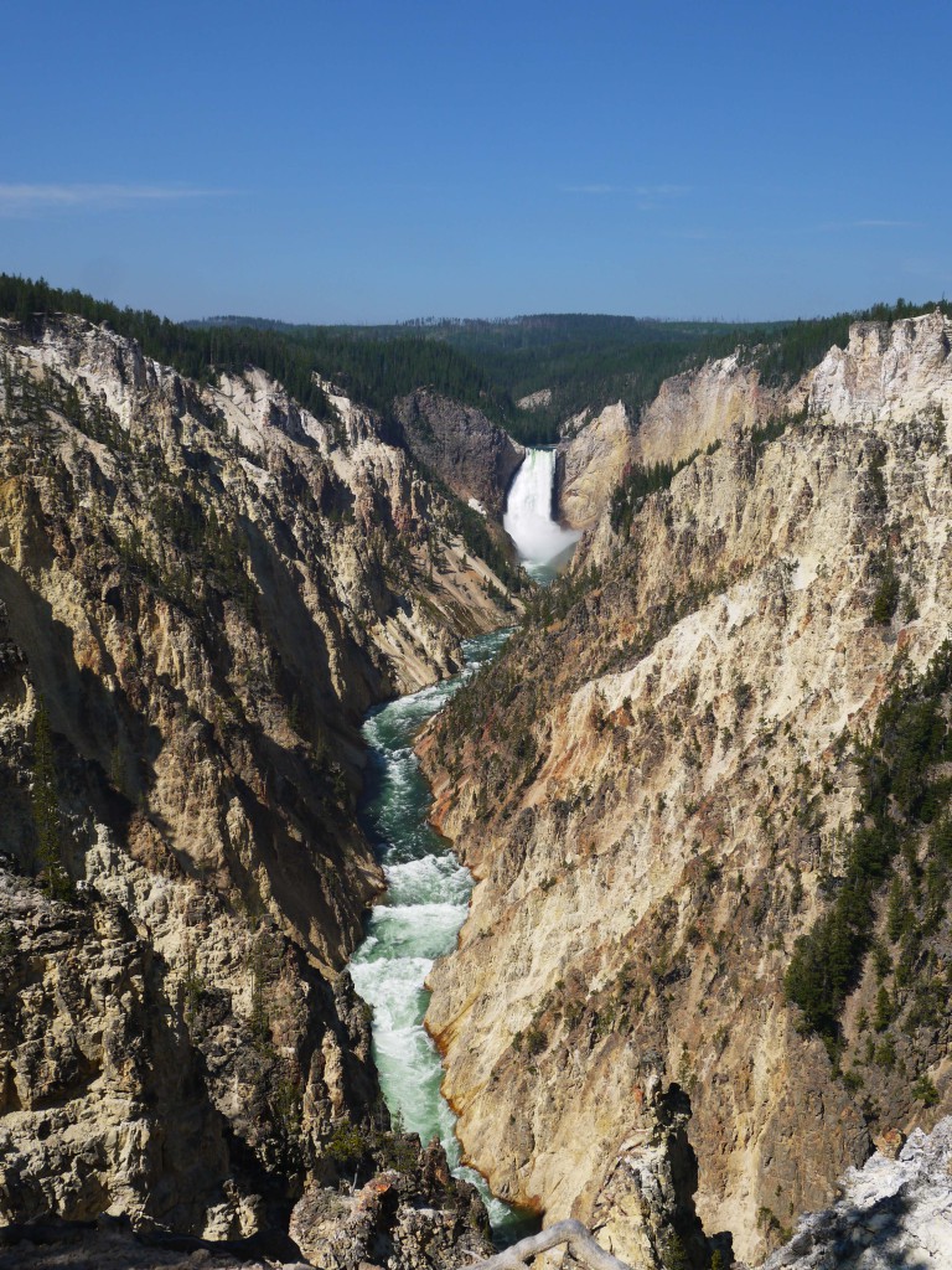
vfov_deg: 46.8
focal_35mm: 40
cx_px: 476
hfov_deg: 36.0
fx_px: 1467
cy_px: 635
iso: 160
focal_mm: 20
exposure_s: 1/400
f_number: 10
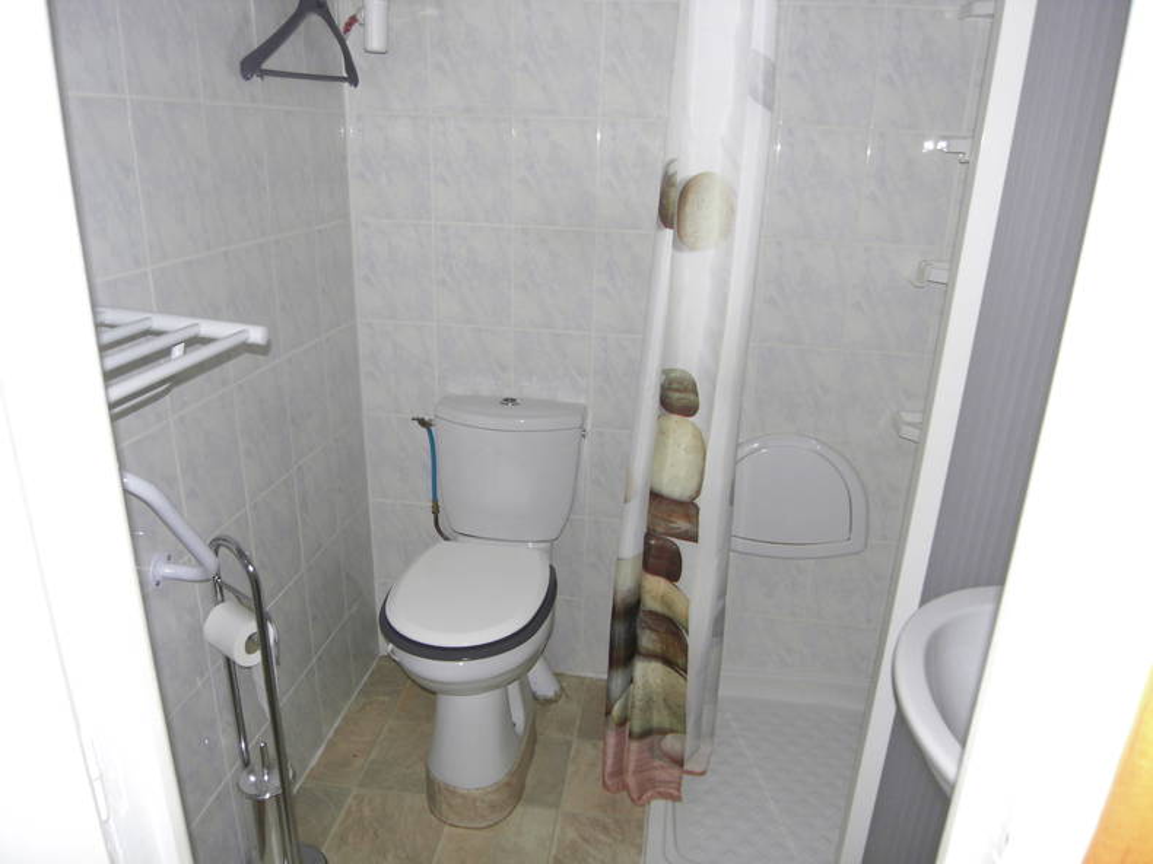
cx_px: 576
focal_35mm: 24
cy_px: 432
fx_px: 799
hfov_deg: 71.6
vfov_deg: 56.8
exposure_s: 1/40
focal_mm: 4.3
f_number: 2.8
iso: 100
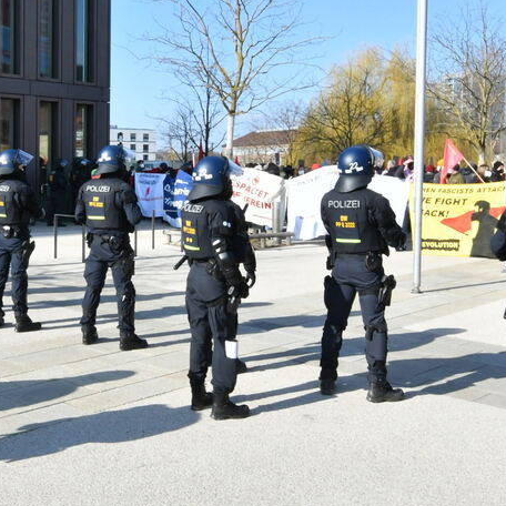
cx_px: 162
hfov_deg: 35.6
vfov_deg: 35.9
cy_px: 192
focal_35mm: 47
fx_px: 777
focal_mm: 14
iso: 1000
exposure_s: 1/250
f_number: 22
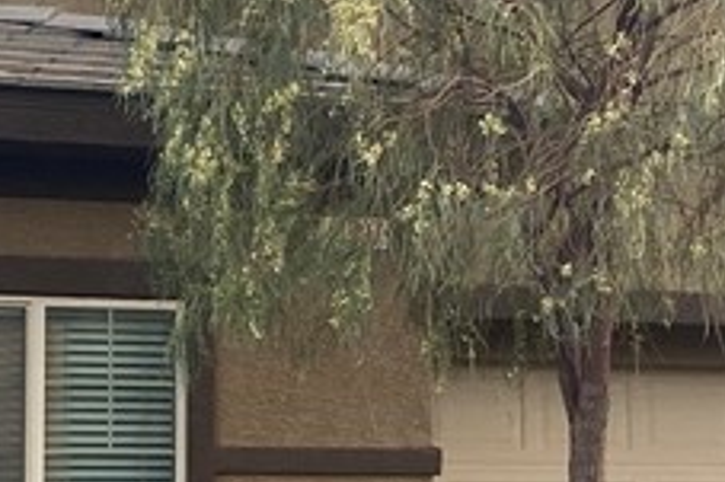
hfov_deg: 16.8
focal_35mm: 122
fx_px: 2455
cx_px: 383
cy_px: 297
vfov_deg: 11.2
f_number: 1.8
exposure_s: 1/120
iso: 100
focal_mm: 4.25
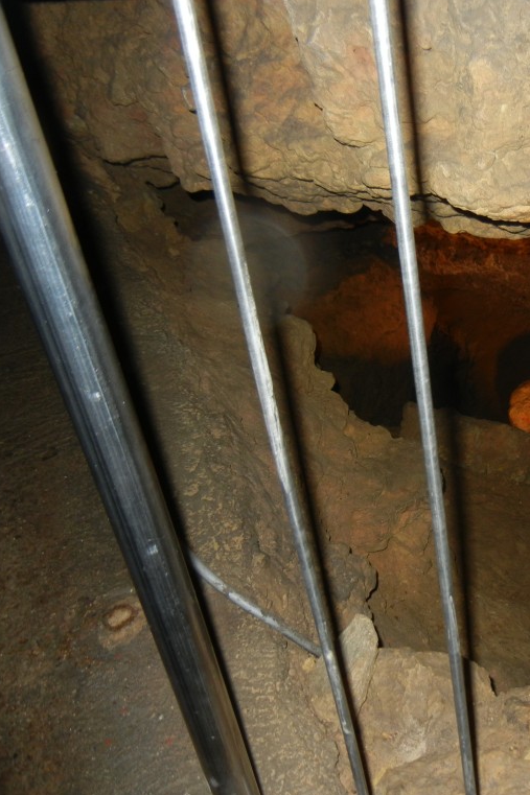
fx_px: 928
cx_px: 532
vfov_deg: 46.4
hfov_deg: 29.7
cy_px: 400
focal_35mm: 42
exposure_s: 1/30
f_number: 3.5
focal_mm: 5.4
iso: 200
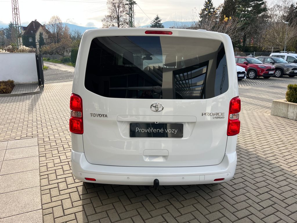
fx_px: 223
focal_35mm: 26
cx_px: 148
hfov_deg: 67.3
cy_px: 112
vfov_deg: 53.1
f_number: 1.6
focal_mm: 5.1
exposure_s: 1/1066
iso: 50
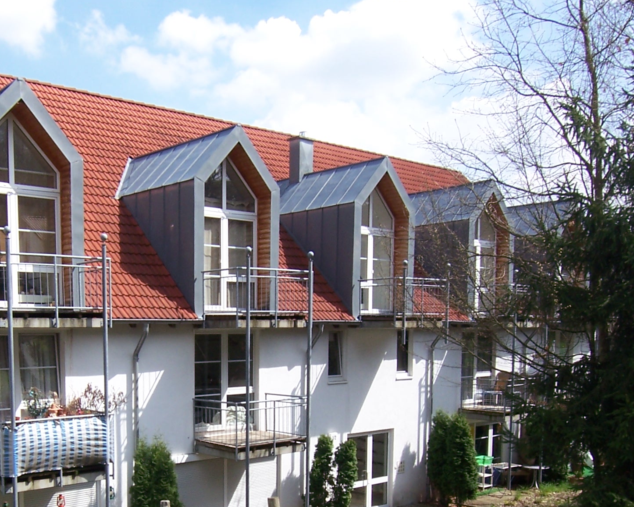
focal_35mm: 40
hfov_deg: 44.5
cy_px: 404
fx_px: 751
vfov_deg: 36.1
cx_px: 172
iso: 64
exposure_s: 1/200
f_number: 5.6
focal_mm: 3.8
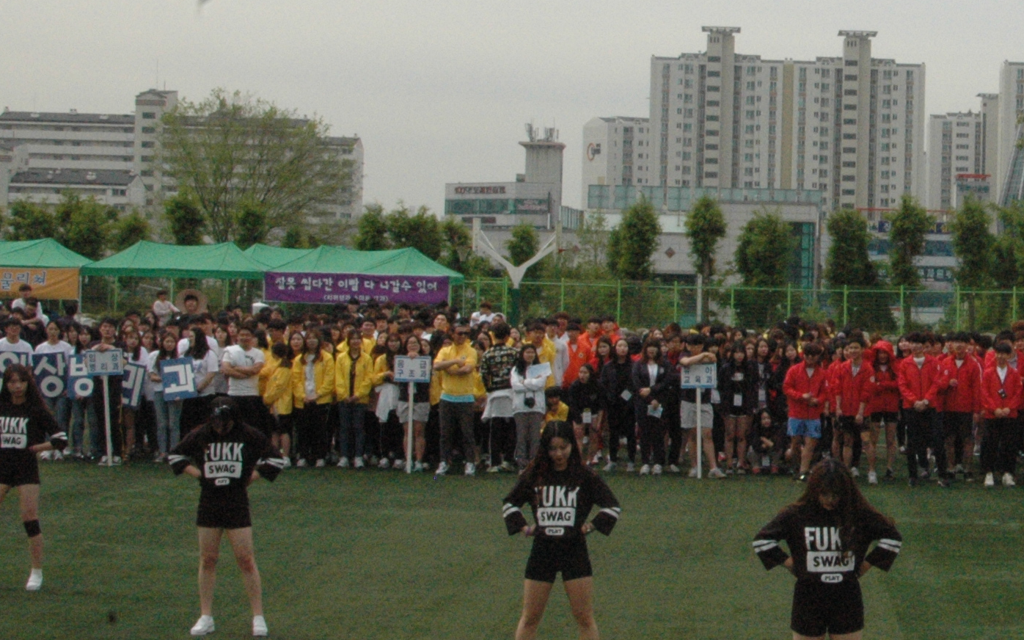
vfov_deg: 16.5
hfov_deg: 25.0
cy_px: 267
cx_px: 1014
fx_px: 2204
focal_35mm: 79
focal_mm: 24
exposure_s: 1/500
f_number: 20
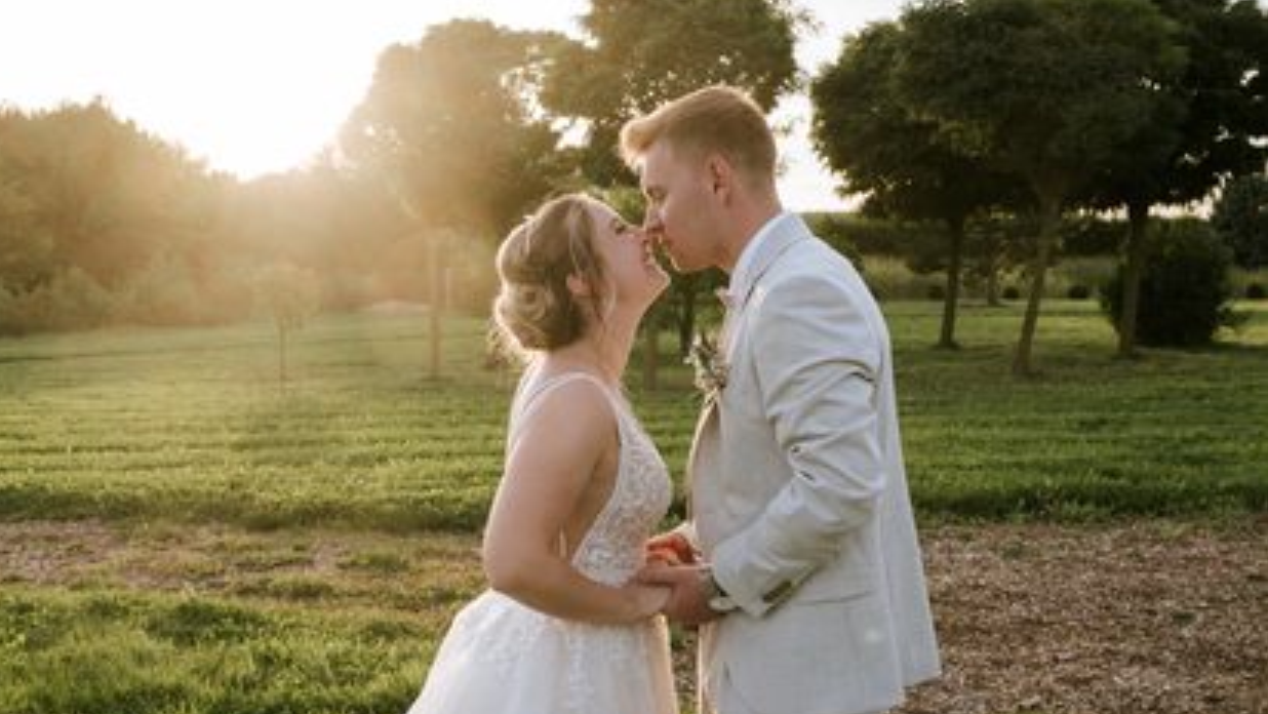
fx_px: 1581
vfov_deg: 25.4
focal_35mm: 47
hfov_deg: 43.7
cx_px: 625
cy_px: 403
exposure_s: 1/250
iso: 500
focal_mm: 44
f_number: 9
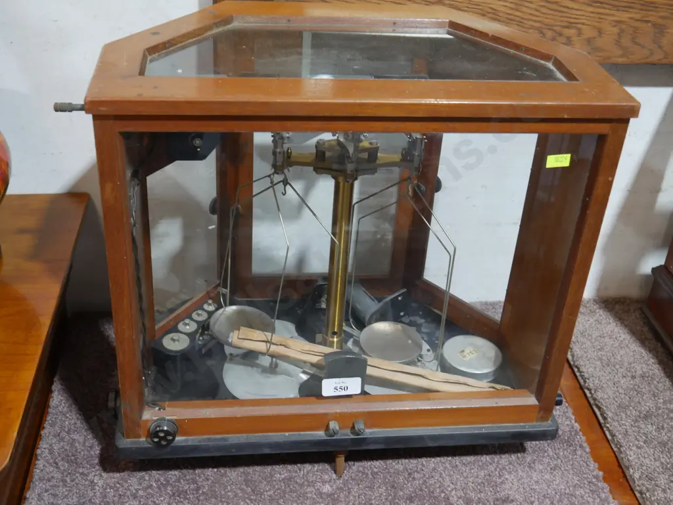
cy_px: 252
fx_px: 856
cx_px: 336
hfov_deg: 42.9
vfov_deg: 32.9
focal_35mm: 44
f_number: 4.7
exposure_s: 1/60
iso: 1000
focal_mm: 22
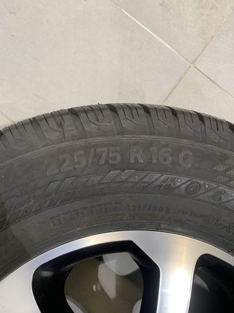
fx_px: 234
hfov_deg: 53.1
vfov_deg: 67.3
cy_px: 156
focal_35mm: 26
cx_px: 117
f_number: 1.8
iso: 64
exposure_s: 1/50
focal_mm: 4.25
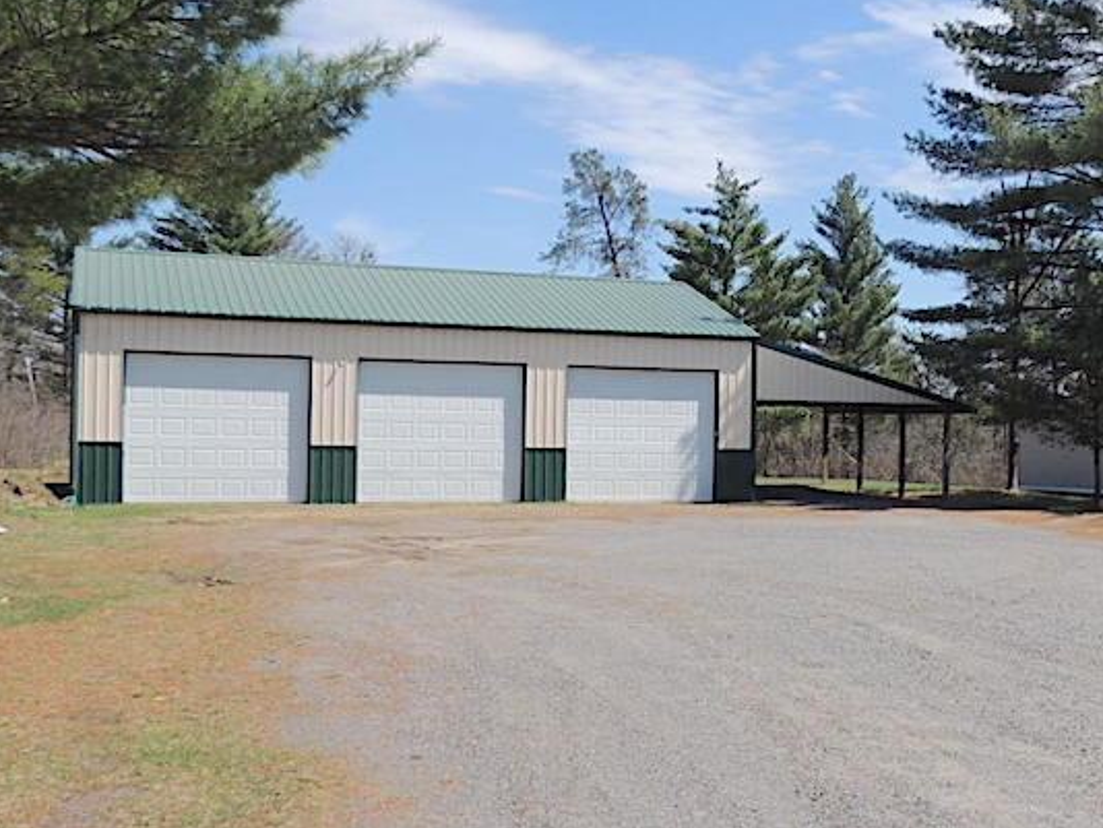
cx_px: 744
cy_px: 450
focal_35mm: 46
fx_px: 1466
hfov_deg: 40.7
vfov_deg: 31.5
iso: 100
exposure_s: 1/1250
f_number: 3
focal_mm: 4.3
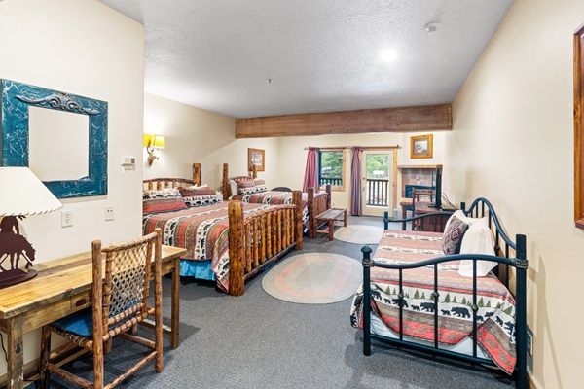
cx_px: 292
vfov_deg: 73.7
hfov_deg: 96.7
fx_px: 260
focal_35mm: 16
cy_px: 194
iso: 160
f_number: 9
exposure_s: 1
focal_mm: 16
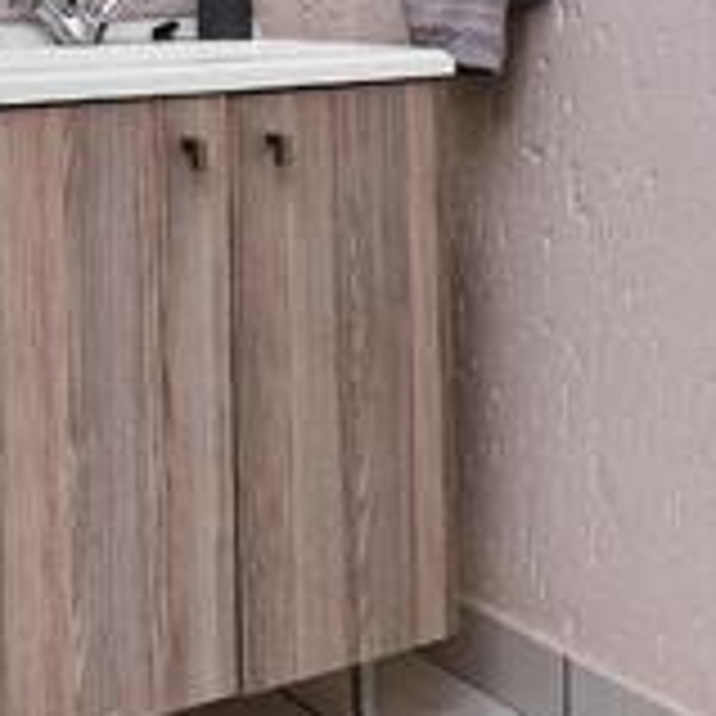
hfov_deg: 26.3
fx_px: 1498
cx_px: 117
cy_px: -74
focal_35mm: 64
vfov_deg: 25.0
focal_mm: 10
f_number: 10
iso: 500
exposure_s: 1/200
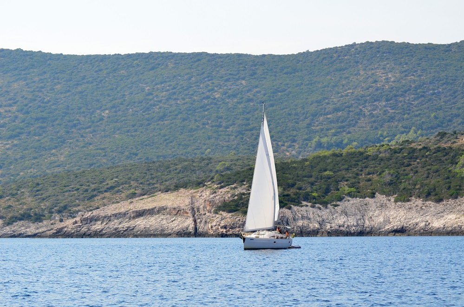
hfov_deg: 14.9
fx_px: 1774
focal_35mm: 138
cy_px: 154
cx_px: 232
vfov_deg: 9.9
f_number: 5.6
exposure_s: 1/2000
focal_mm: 92
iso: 400
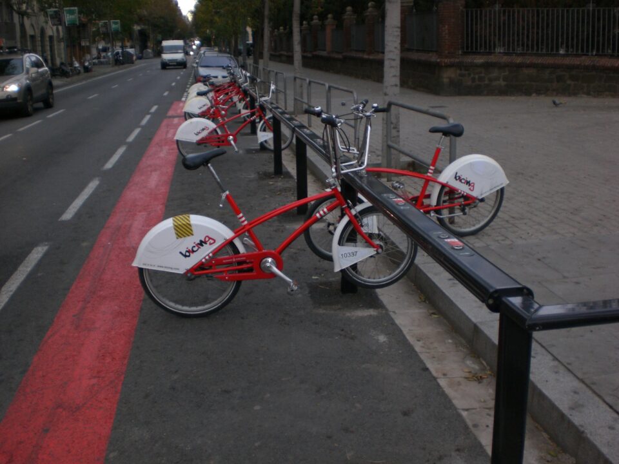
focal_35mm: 38
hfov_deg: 49.0
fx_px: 680
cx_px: 310
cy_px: 232
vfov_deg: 37.7
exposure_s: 1/125
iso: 100
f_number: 3.1
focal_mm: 6.3
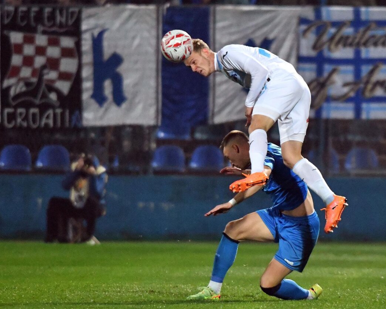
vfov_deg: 3.9
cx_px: 180
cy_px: 154
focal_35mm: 396
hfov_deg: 4.9
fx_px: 4524
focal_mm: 350
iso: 6400
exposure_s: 1/1600
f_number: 4
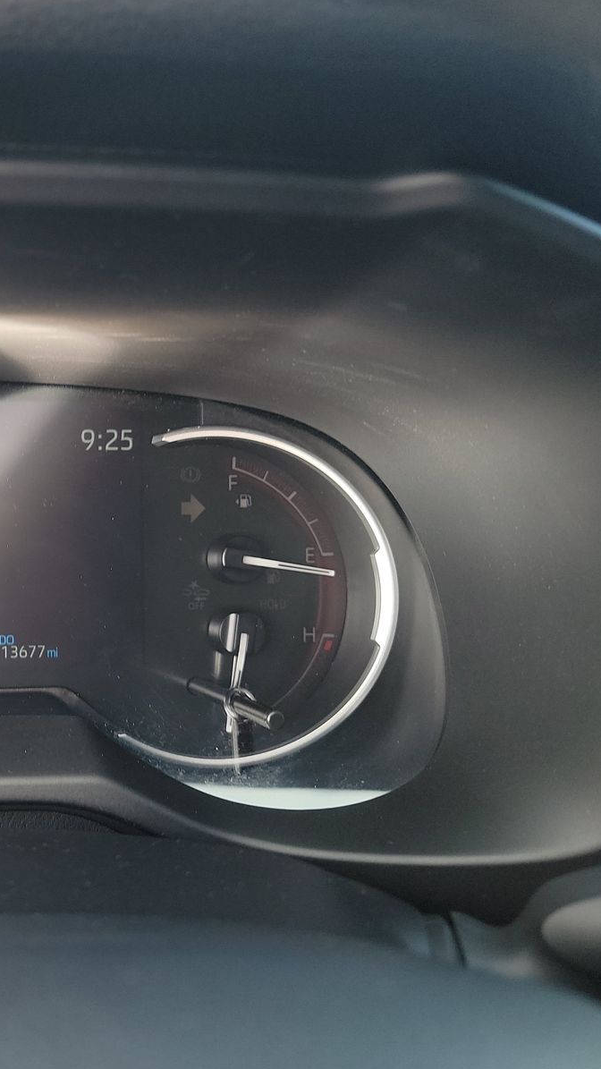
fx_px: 992
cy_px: 534
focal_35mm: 35
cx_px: -59
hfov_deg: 30.2
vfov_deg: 56.6
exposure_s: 1/59
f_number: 1.8
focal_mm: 6.7
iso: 125
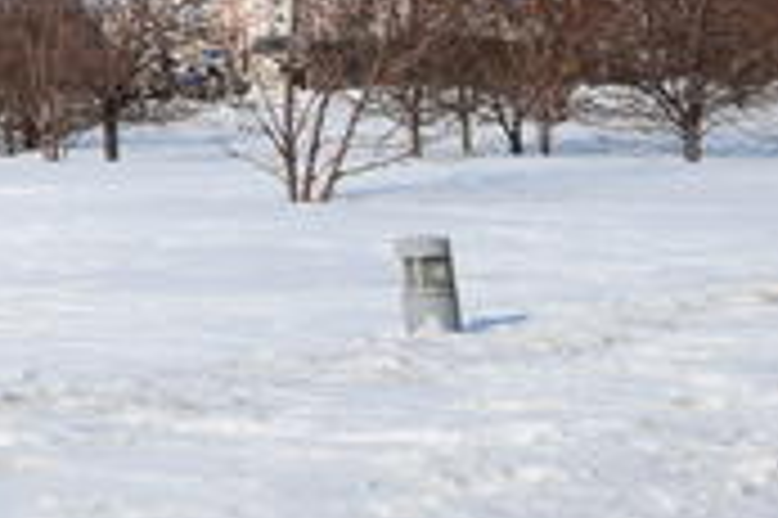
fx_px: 2936
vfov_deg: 9.5
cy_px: -482
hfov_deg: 11.9
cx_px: -1151
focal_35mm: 136
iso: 100
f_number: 10
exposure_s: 1/200
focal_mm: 18
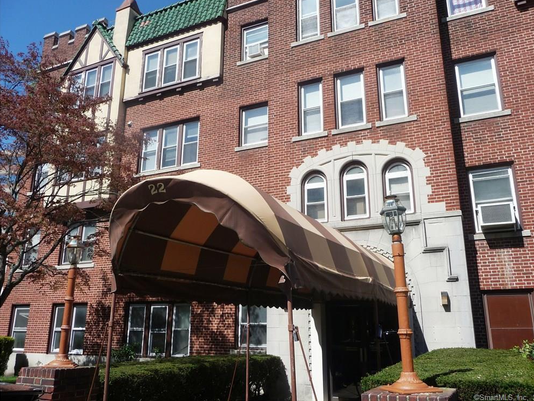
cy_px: 195
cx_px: 275
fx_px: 447
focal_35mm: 29
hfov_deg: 61.6
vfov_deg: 48.2
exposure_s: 1/250
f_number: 8
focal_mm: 4.7
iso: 100
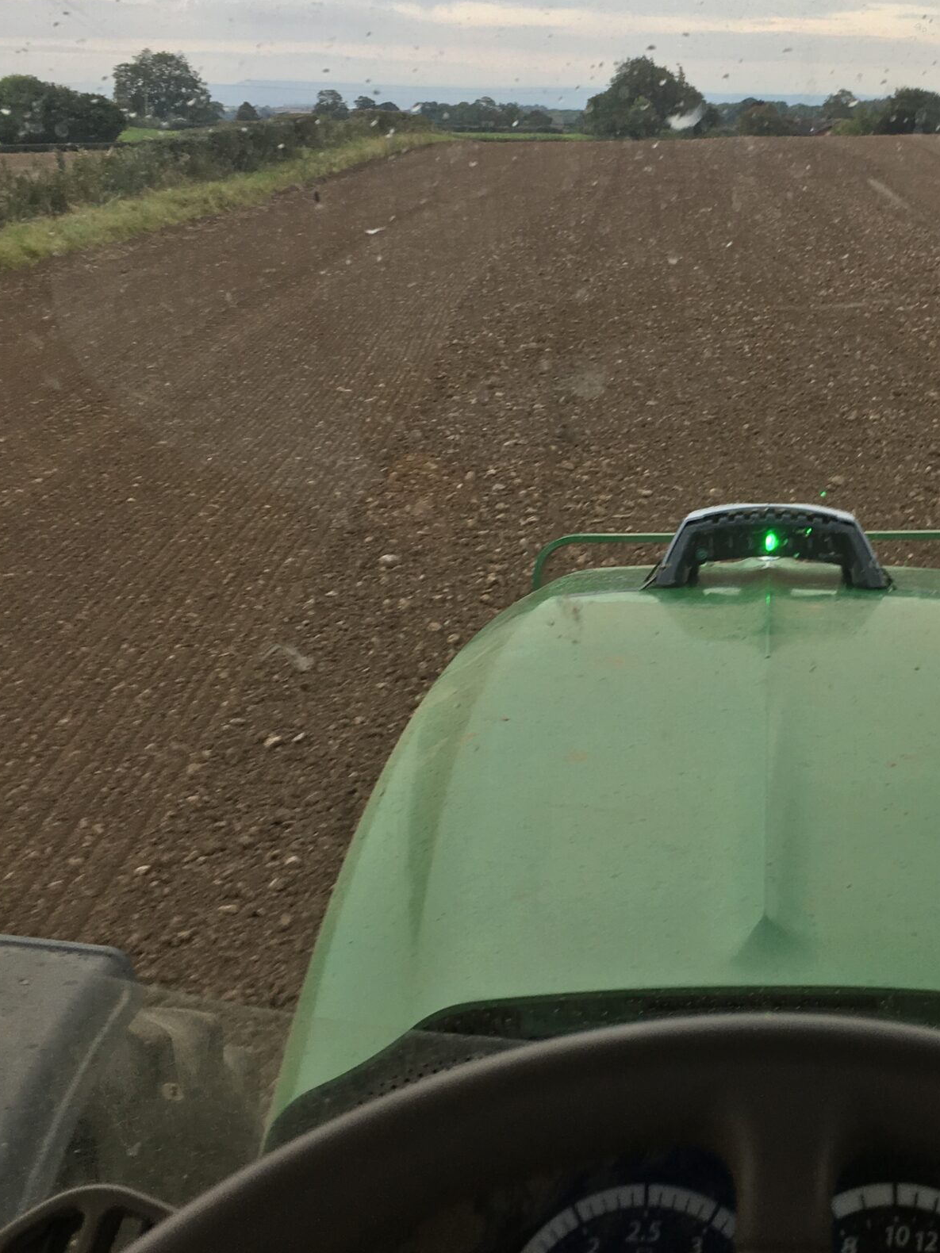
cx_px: 752
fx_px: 1702
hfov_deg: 30.1
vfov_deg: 40.4
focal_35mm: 47
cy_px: 568
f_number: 2.2
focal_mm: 4.15
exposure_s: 1/136
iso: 25
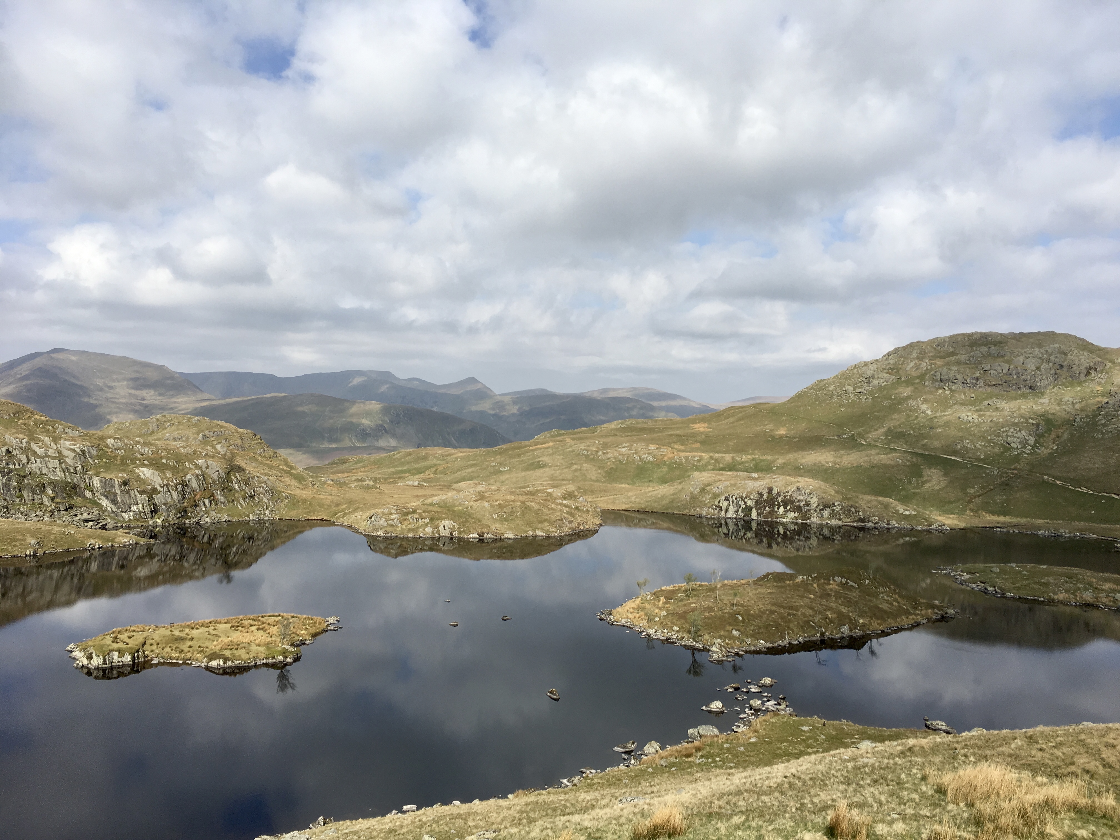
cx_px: 560
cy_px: 420
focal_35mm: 29
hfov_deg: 61.7
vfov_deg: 48.2
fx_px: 938
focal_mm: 4.15
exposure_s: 1/1789
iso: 25
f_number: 2.2
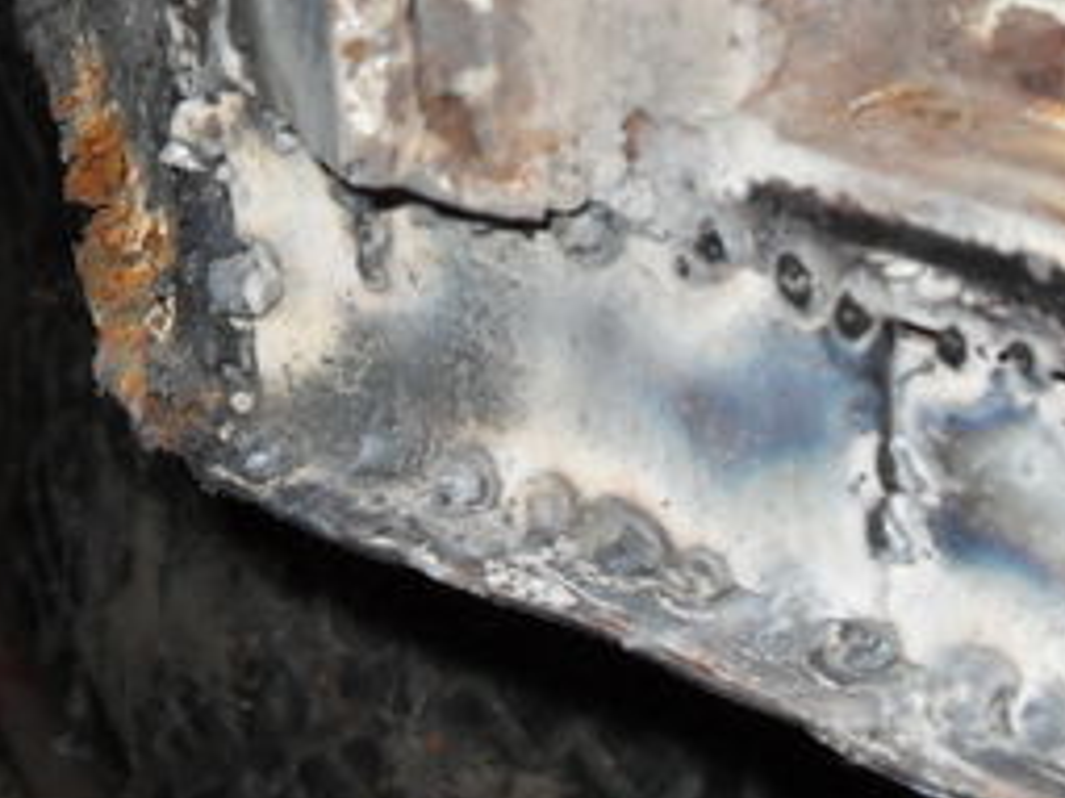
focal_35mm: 88
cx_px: 493
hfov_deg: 22.3
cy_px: 29
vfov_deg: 16.5
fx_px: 2706
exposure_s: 1/45
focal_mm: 6.2
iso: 200
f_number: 2.8
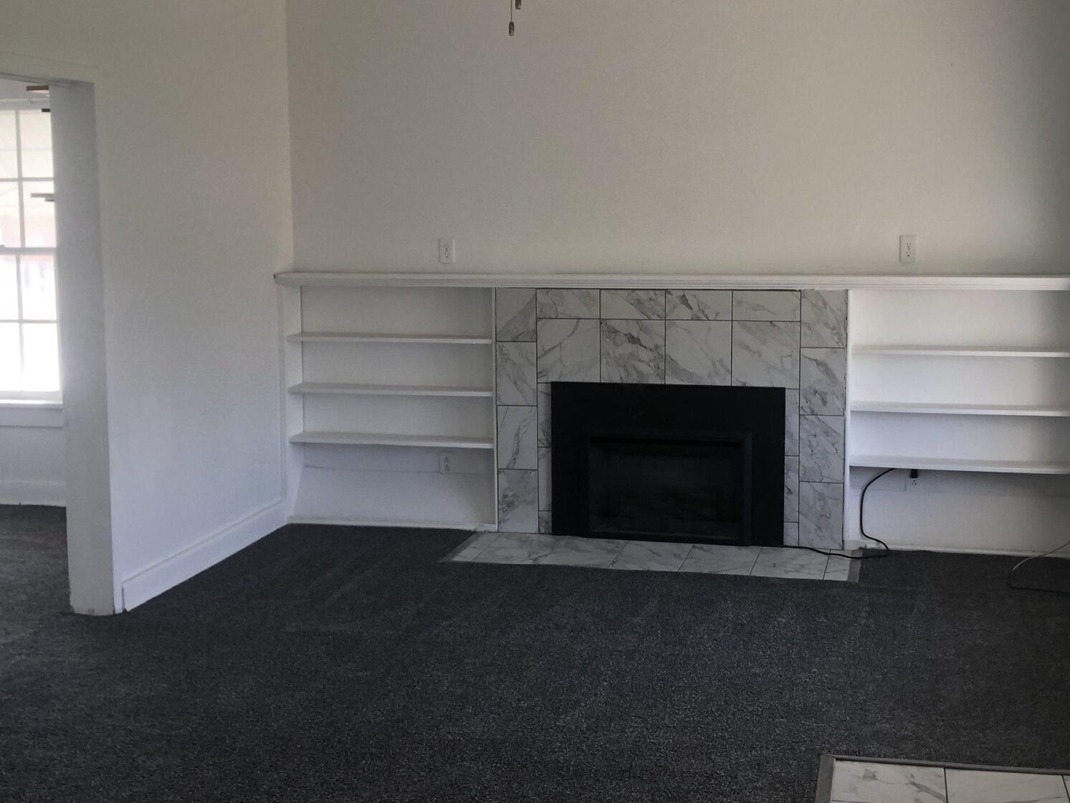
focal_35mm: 48
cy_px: 378
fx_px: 1484
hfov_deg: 39.6
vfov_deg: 30.3
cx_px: 573
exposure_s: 1/120
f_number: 1.8
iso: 64
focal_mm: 3.99
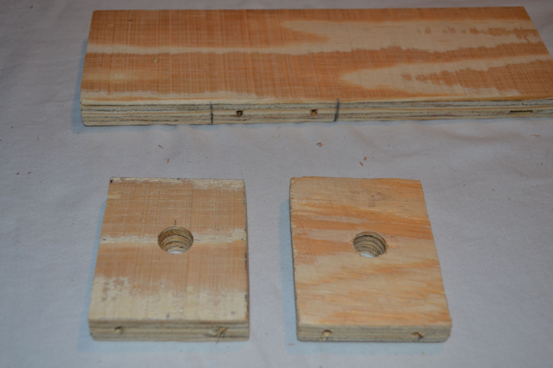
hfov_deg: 41.1
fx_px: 737
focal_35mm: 48
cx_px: 276
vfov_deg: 28.1
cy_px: 184
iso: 320
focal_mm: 32
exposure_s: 1/60
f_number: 4.8
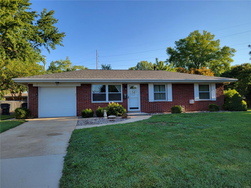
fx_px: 189
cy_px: 94
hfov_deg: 67.3
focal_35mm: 26
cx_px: 126
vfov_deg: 53.1
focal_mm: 5.4
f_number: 1.8
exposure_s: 1/976
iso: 40
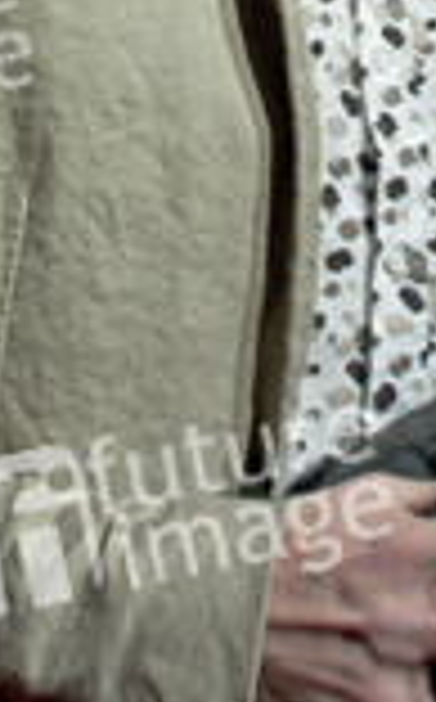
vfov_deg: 14.7
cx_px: 294
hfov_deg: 9.5
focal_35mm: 137
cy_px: -162
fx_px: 2620
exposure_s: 1/100
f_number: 2.5
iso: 320
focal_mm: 35
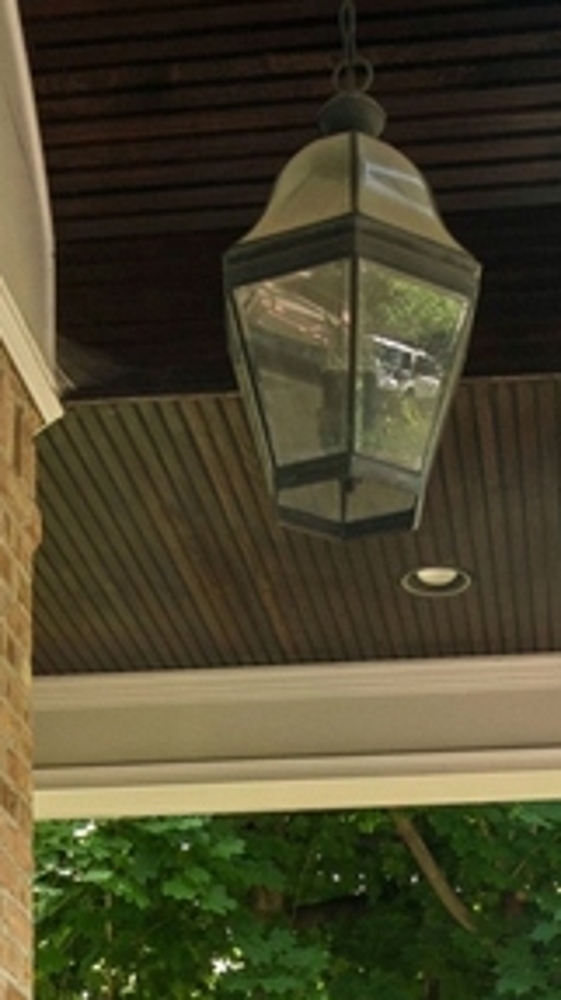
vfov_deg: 23.9
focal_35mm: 71
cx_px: 387
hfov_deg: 16.9
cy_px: 1477
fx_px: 1881
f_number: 8
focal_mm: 12
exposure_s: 1/50
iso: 200
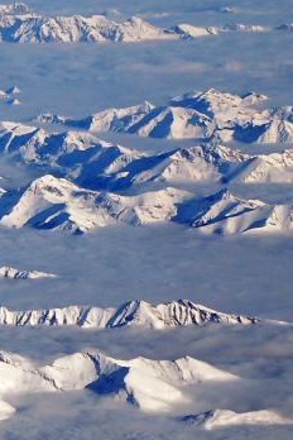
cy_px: 274
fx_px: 3772
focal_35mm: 309
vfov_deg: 6.7
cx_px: -139
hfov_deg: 4.4
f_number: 11
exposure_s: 1/500
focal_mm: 70
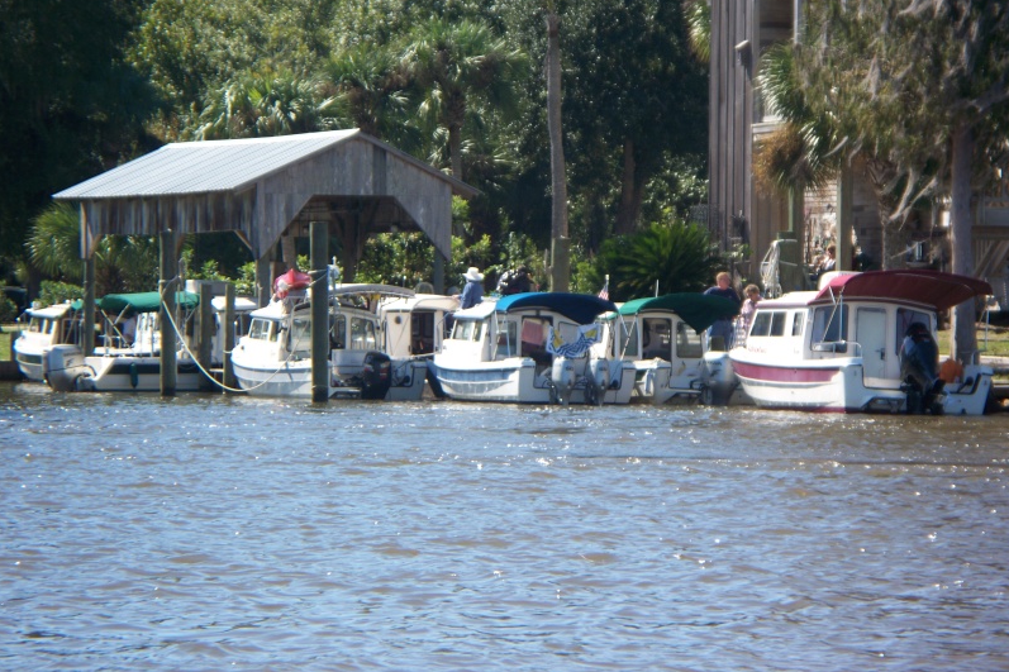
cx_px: 504
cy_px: 300
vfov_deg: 7.3
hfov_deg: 10.9
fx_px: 5268
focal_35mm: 188
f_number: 5.1
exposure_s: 1/200
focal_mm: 37.7
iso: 64
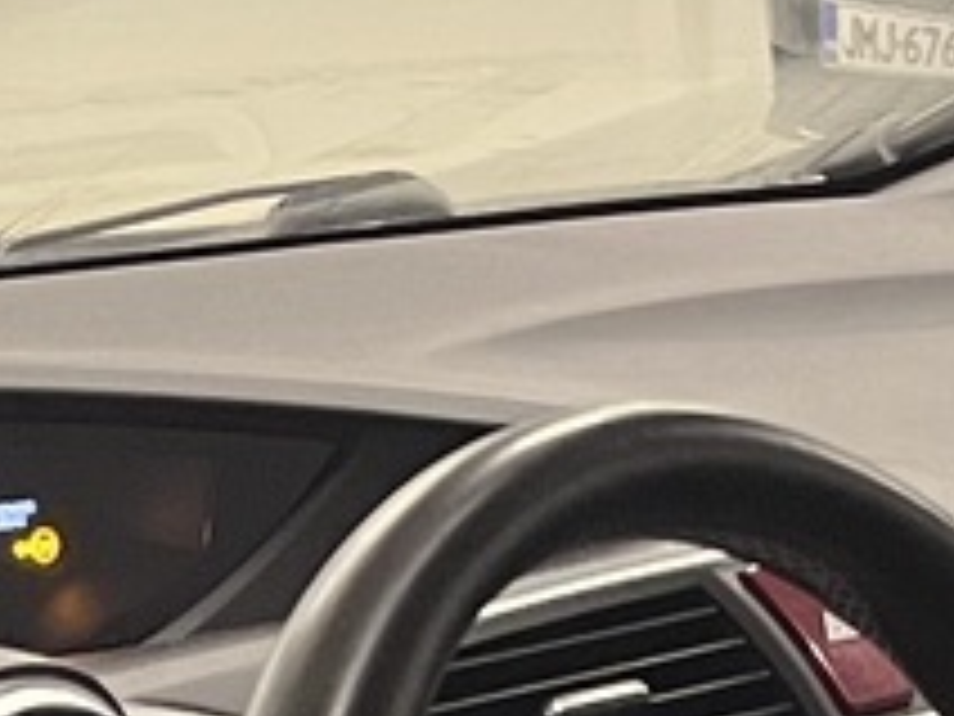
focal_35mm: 177
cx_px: 1278
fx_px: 4878
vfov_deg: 7.6
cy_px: 1954
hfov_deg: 10.9
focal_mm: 5.1
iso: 250
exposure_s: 1/50
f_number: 1.6
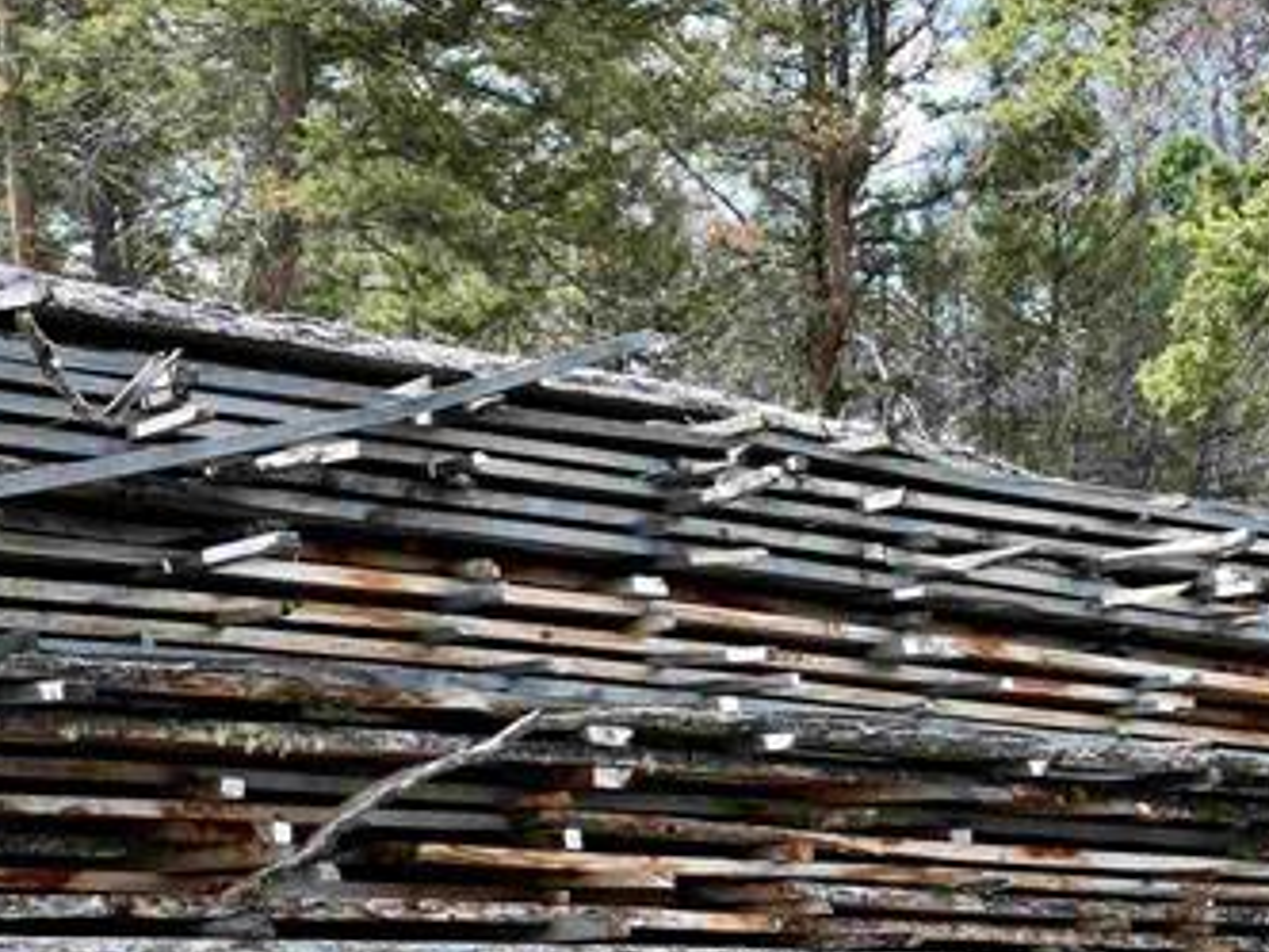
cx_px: 1135
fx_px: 2713
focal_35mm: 74
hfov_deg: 25.5
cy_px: 1006
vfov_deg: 19.2
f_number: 1.7
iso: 160
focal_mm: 6.72
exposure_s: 1/2000
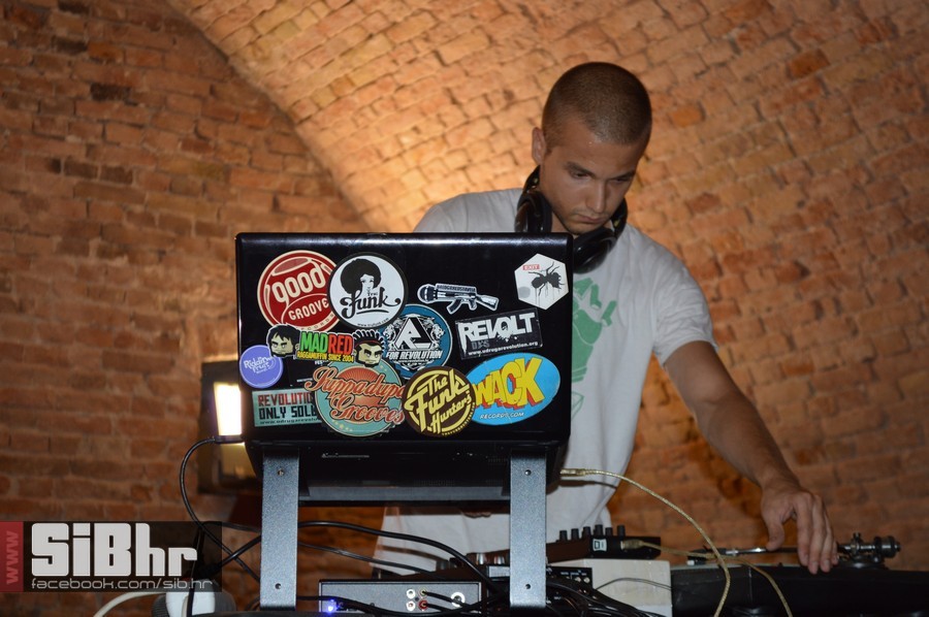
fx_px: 2127
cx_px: 464
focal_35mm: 82
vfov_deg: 16.5
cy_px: 308
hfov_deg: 24.6
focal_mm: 55
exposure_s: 1/50
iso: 400
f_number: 5.6
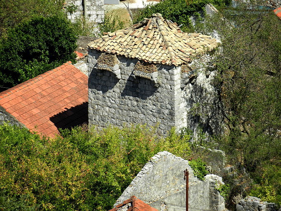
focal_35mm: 338
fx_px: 2744
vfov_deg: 4.4
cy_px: 106
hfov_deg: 5.9
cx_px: 140
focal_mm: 60.8
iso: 160
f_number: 5.3
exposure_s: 1/800
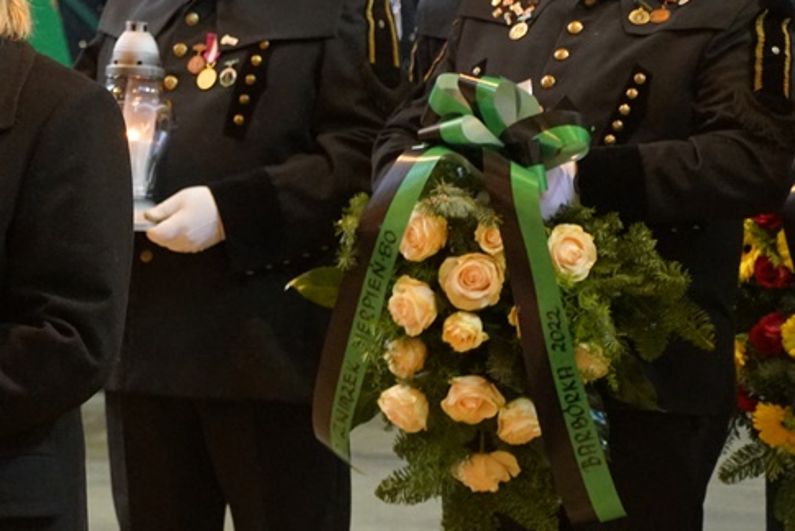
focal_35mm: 217
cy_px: 211
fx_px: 4793
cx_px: 20
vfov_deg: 6.3
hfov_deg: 9.4
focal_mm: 70
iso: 3200
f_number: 5
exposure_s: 1/30
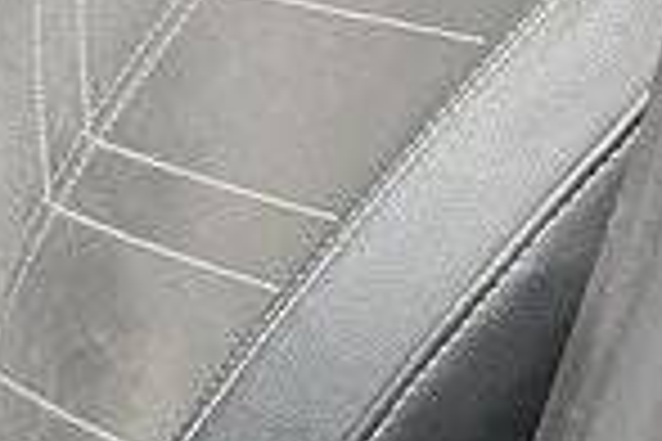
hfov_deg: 9.4
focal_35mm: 189
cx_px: -1036
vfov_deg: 7.2
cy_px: -104
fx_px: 3475
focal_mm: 5.1
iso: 160
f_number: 1.6
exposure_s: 1/60
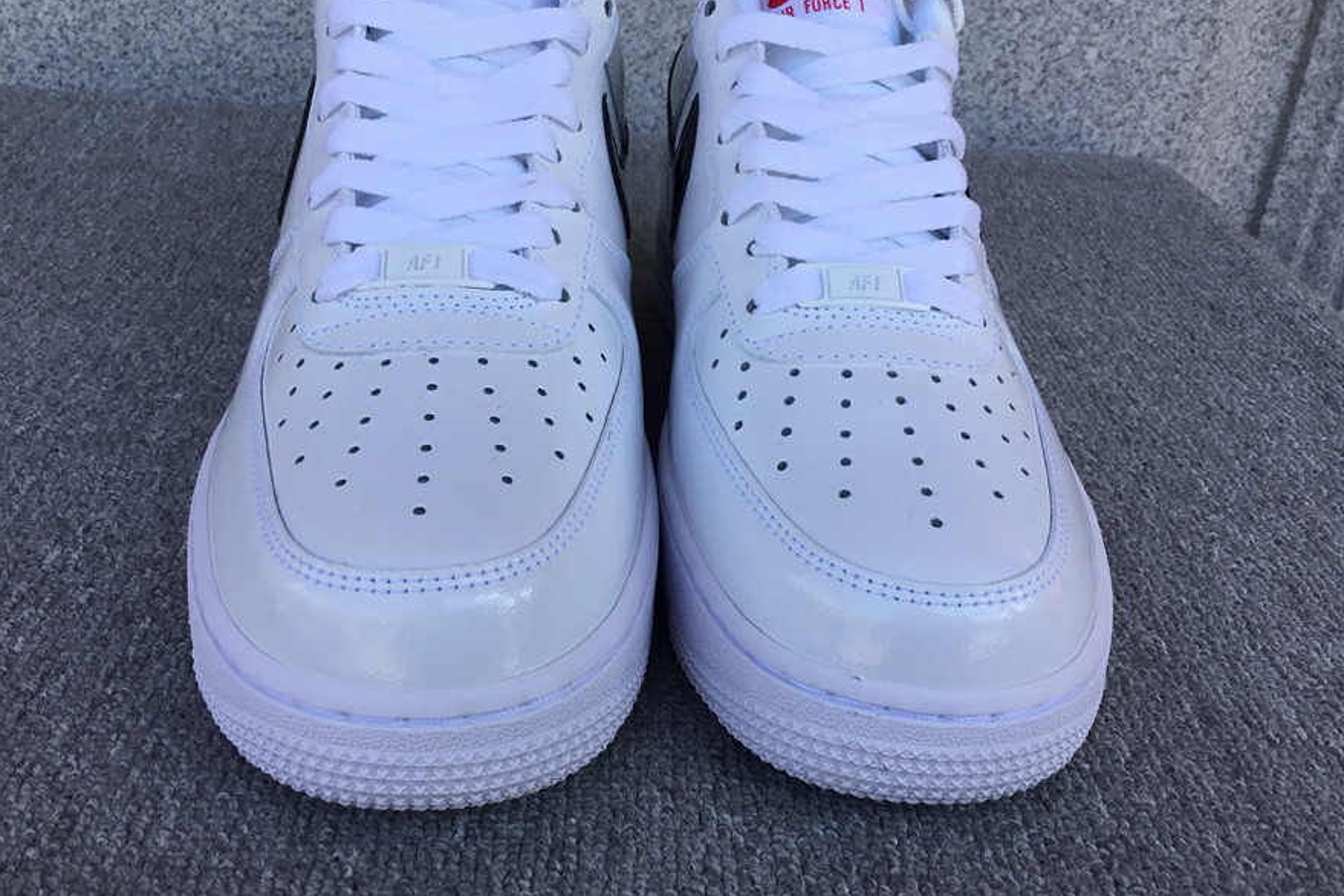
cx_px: 674
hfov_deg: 57.2
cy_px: 423
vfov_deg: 40.0
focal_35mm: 33
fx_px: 1232
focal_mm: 3.3
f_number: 2.4
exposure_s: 1/399
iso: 25
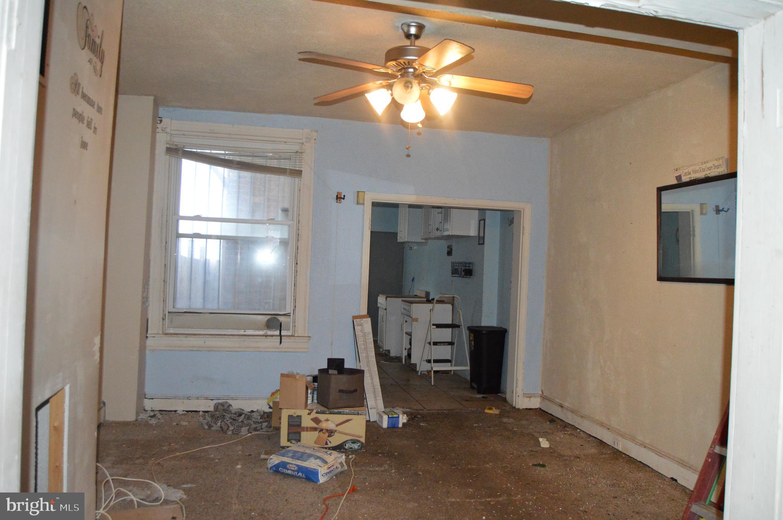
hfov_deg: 67.4
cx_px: 392
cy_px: 260
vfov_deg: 47.8
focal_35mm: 27
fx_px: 587
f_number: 3.5
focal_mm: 18
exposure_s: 1/100
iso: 3200
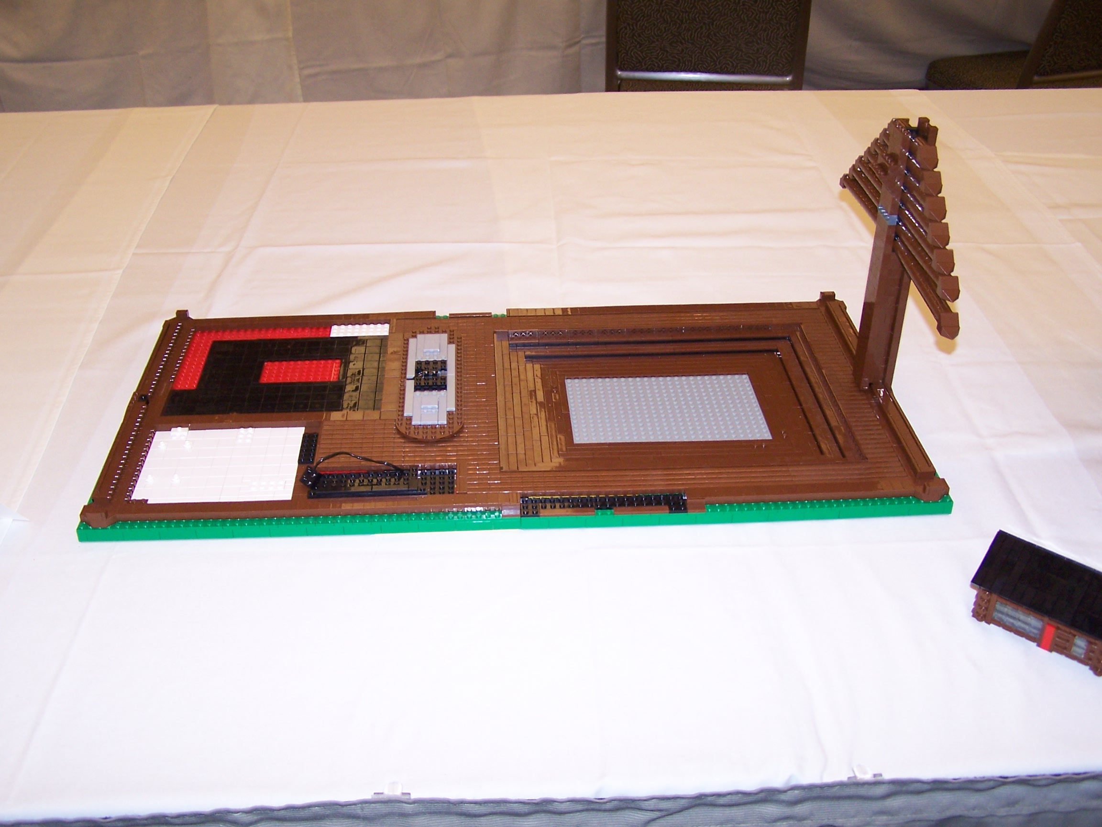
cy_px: 414
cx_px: 551
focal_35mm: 38
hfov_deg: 49.0
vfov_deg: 37.7
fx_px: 1210
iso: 140
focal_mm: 6.3
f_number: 2.8
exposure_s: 1/60
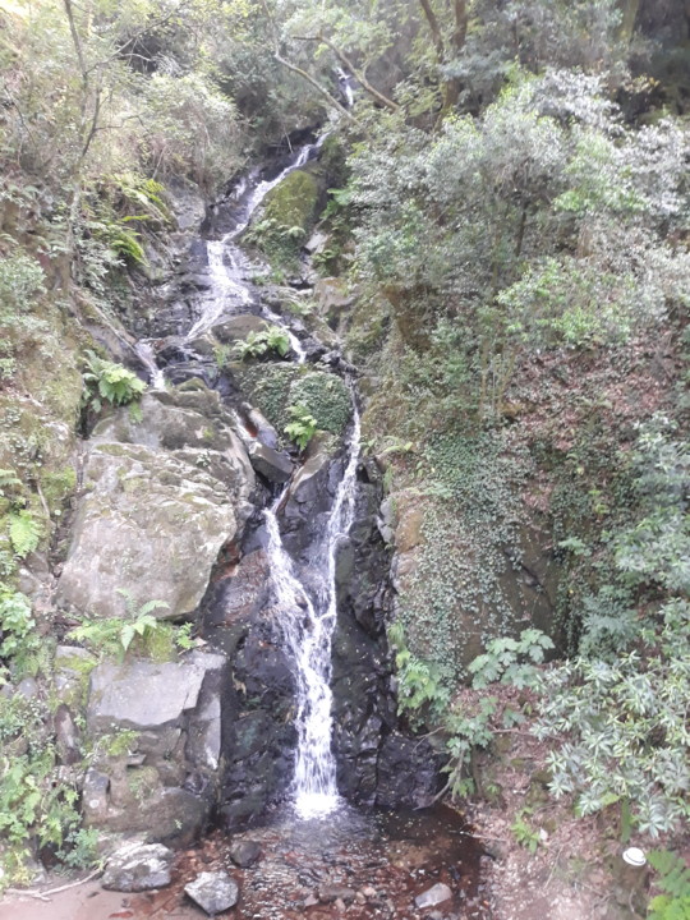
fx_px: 718
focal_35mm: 27
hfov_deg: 51.4
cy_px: 460
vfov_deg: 65.3
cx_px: 345
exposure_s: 1/33
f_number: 1.7
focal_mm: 3.71
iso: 200
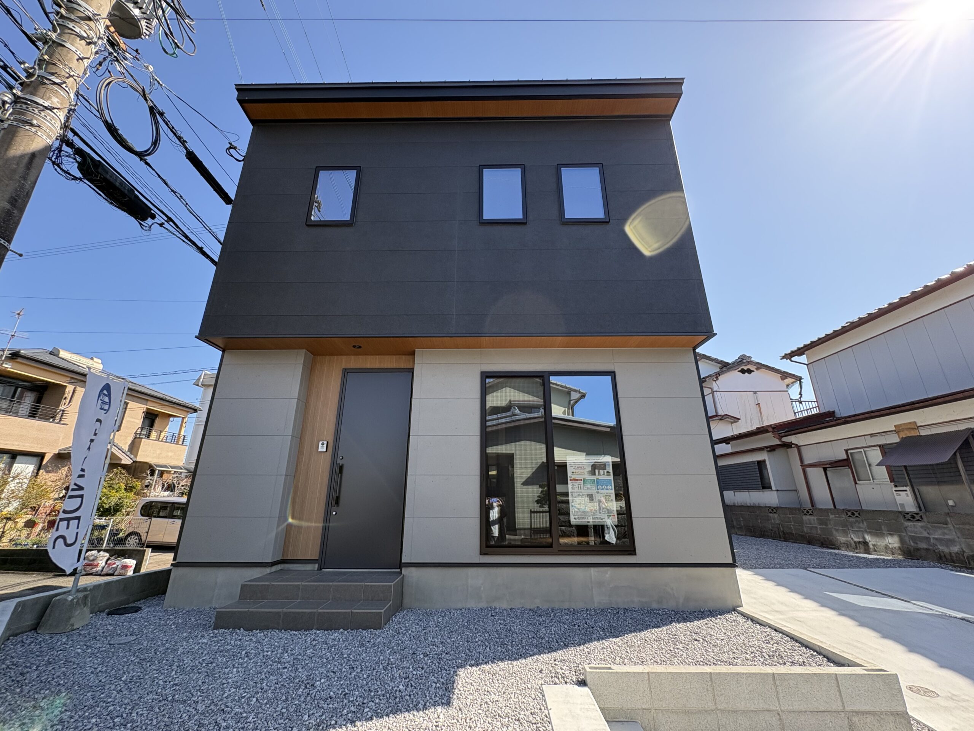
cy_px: 366
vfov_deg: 85.7
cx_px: 487
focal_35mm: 14
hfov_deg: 102.1
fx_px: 394
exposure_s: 1/435
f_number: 2.2
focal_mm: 2.22
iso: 64
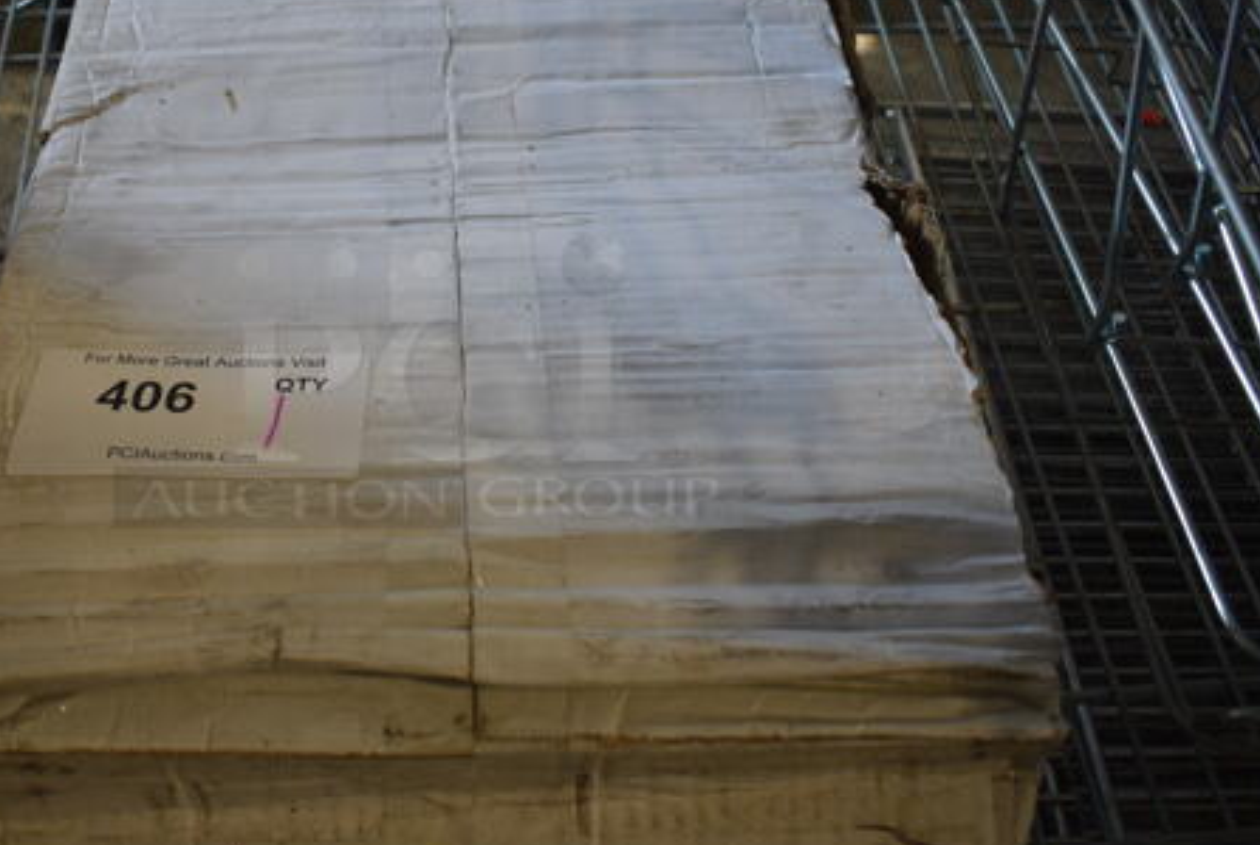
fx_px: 1437
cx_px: 429
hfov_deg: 46.7
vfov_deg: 32.7
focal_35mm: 41
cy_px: 379
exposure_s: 1/250
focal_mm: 20
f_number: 3.5
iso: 800
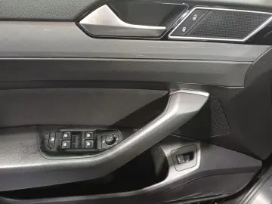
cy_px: 102
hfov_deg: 69.4
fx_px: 196
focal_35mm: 25
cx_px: 136
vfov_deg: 54.9
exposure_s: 1/20
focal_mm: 4.65
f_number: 1.8
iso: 640
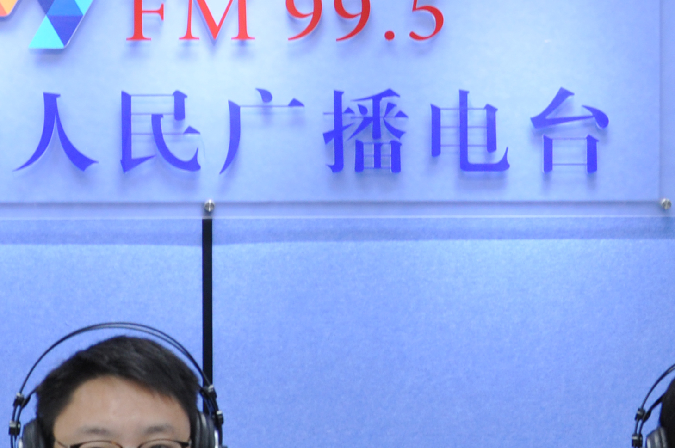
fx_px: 1817
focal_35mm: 97
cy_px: 316
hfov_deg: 21.0
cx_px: 387
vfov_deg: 14.0
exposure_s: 1/30
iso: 200
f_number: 5.6
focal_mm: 22
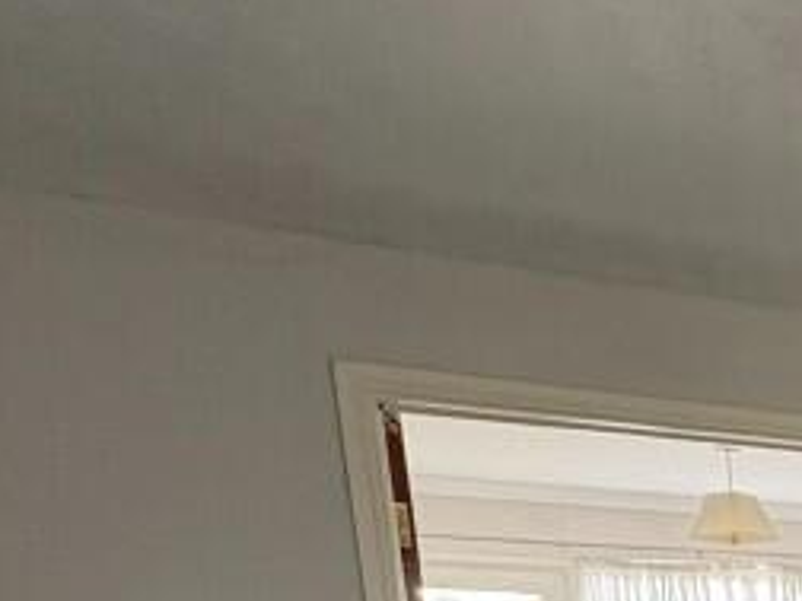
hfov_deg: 24.0
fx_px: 1321
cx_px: 1292
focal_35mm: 57
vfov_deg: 20.5
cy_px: 983
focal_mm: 2.22
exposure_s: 1/60
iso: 320
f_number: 2.2
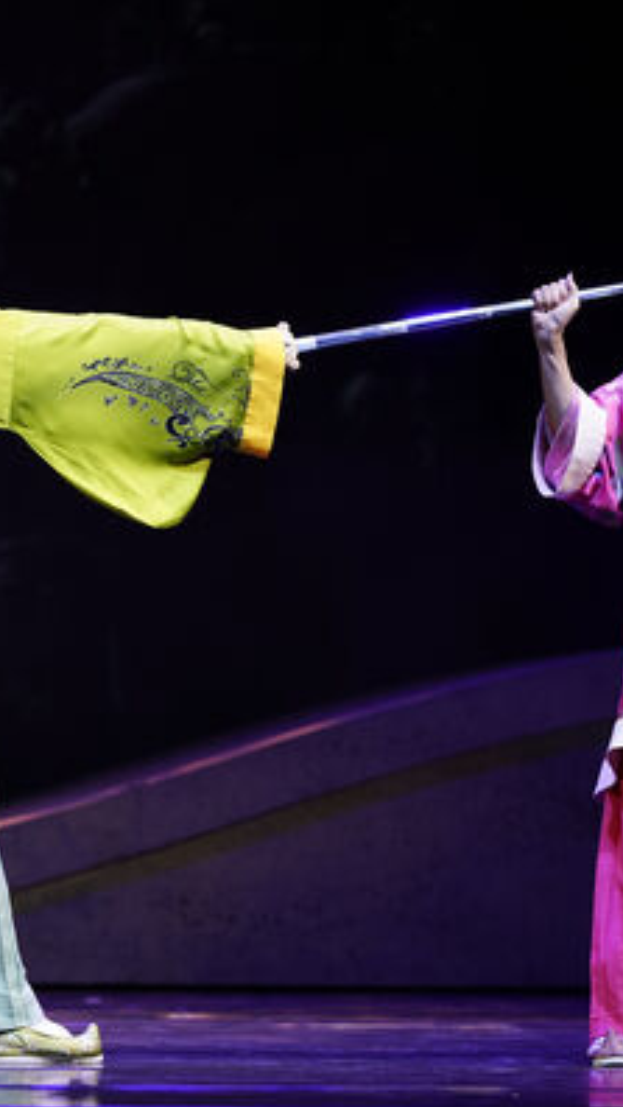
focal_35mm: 241
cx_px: 198
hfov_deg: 5.0
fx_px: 7072
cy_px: 556
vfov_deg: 8.9
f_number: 4
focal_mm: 152
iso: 1250
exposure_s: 1/125
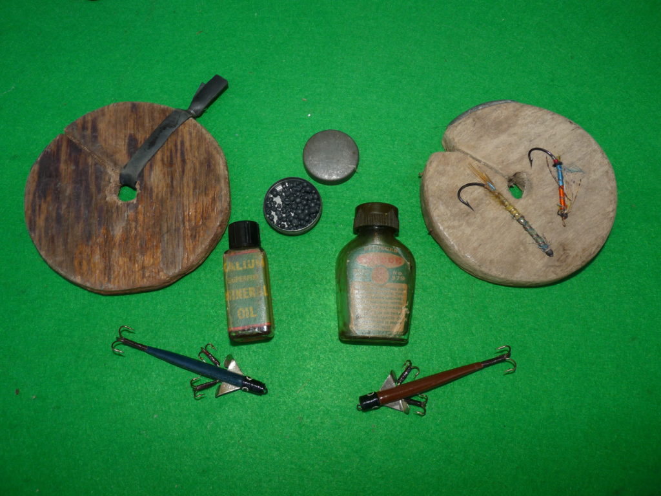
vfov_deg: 49.7
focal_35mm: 28
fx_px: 535
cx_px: 330
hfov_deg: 63.4
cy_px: 248
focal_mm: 4.9
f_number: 4
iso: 100
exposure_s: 1/30
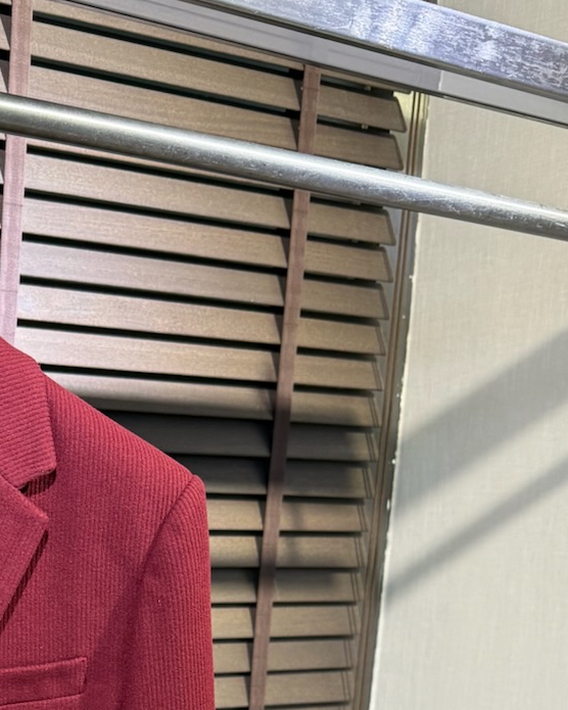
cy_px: 800
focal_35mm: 69
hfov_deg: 20.6
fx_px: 1450
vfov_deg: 25.3
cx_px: -127
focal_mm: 6.76
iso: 200
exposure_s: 1/100
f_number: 1.78
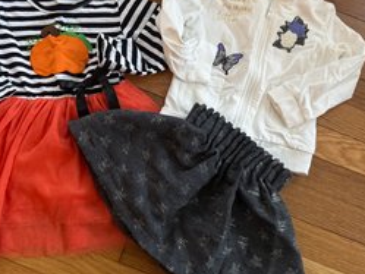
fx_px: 348
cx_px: 158
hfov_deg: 55.1
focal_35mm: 33
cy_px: 121
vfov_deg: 42.9
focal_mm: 6.76
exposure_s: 1/40
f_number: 1.78
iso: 800
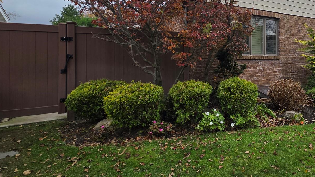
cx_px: 244
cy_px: 58
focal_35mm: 24
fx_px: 200
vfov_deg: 46.9
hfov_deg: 70.2
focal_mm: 2.2
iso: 25
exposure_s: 1/120
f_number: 1.9
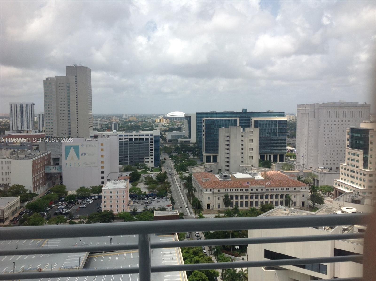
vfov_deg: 40.6
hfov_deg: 52.7
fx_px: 379
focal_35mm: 35
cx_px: 188
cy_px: 140
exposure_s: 1/2519
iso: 50
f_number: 2.4
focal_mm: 4.28
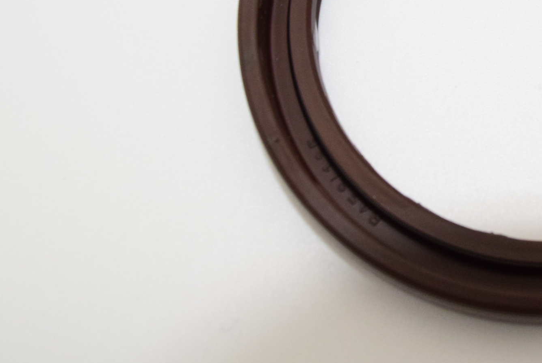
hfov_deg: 25.7
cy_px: 1
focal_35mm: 74
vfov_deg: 18.0
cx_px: 562
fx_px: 1115
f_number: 11
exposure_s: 1/80
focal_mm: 22
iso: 1600
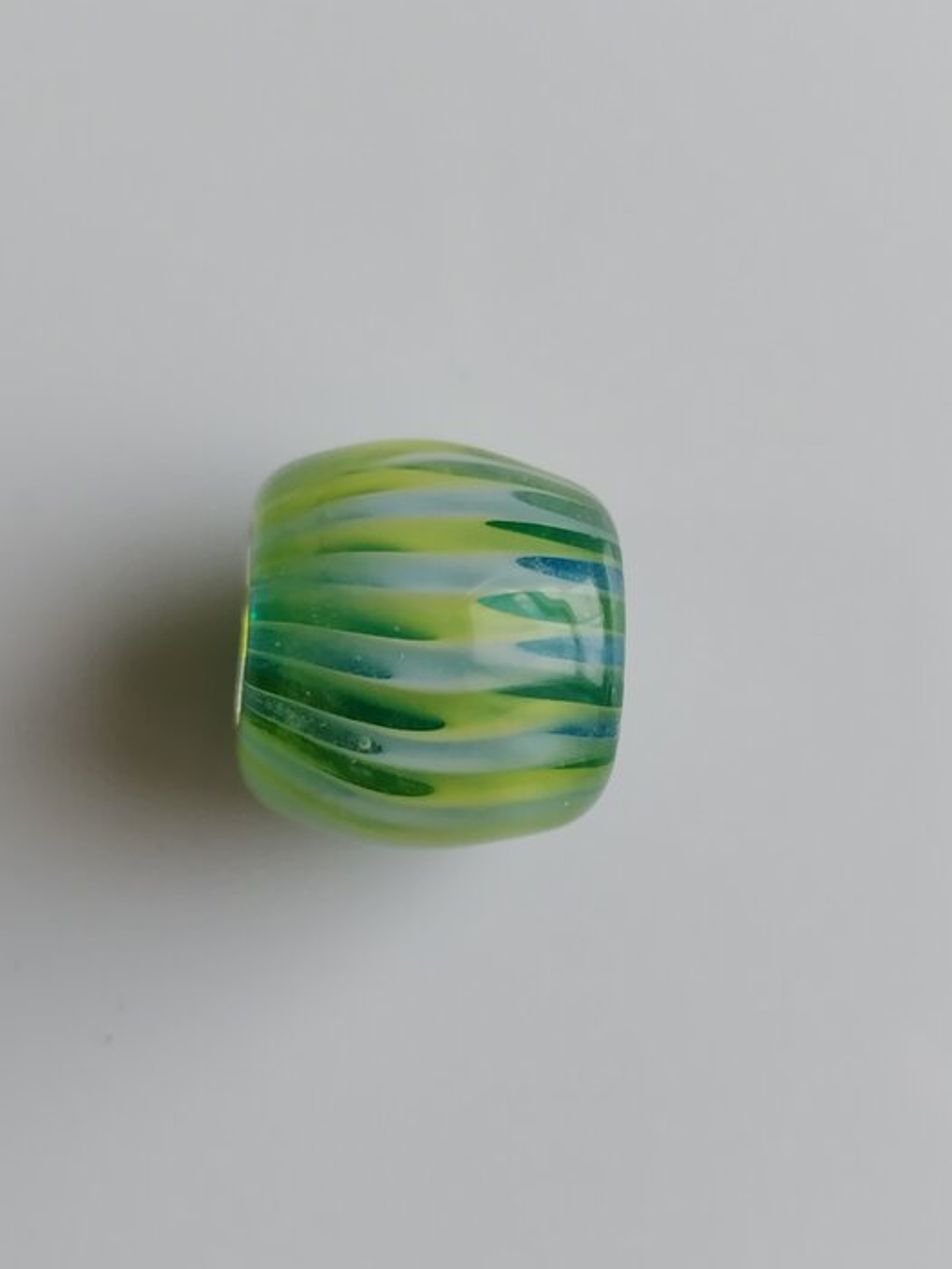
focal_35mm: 28
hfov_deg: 49.8
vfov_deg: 63.3
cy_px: 696
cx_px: 478
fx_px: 1026
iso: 597
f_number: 1.9
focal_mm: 5.5
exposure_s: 1/60
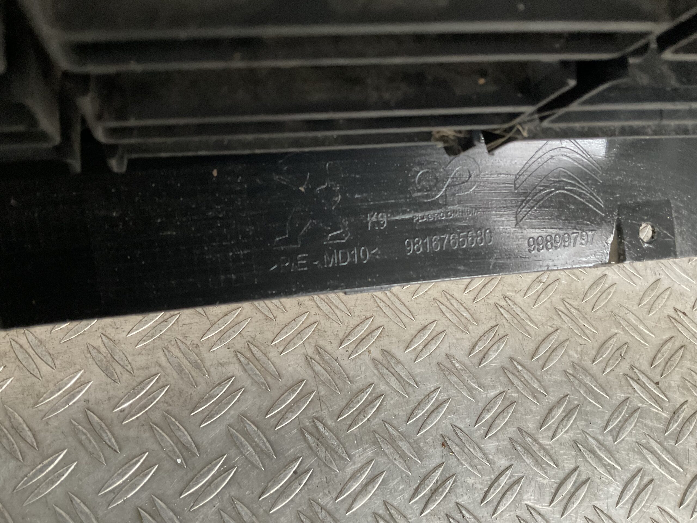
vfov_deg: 48.2
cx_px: 348
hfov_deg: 61.7
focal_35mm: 29
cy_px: 262
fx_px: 584
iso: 320
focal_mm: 3
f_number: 1.8
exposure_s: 1/33
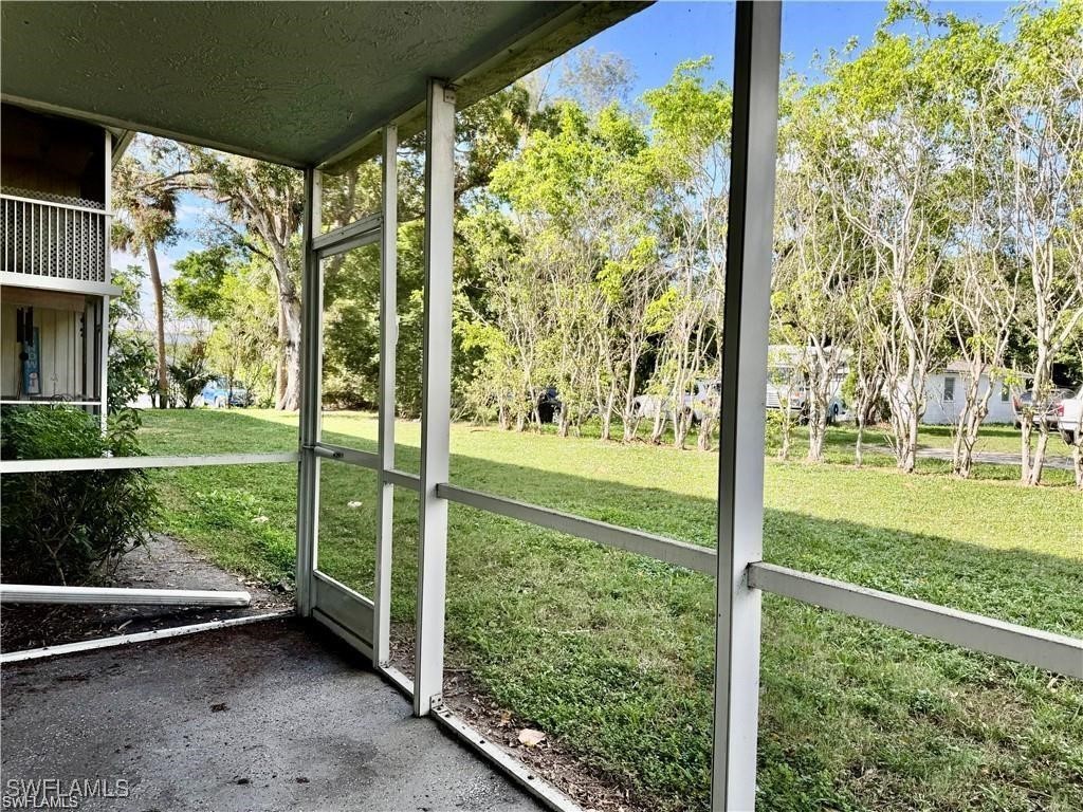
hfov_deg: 71.6
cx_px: 542
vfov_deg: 56.8
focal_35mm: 24
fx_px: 751
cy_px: 406
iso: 80
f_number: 1.78
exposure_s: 1/730
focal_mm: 6.76
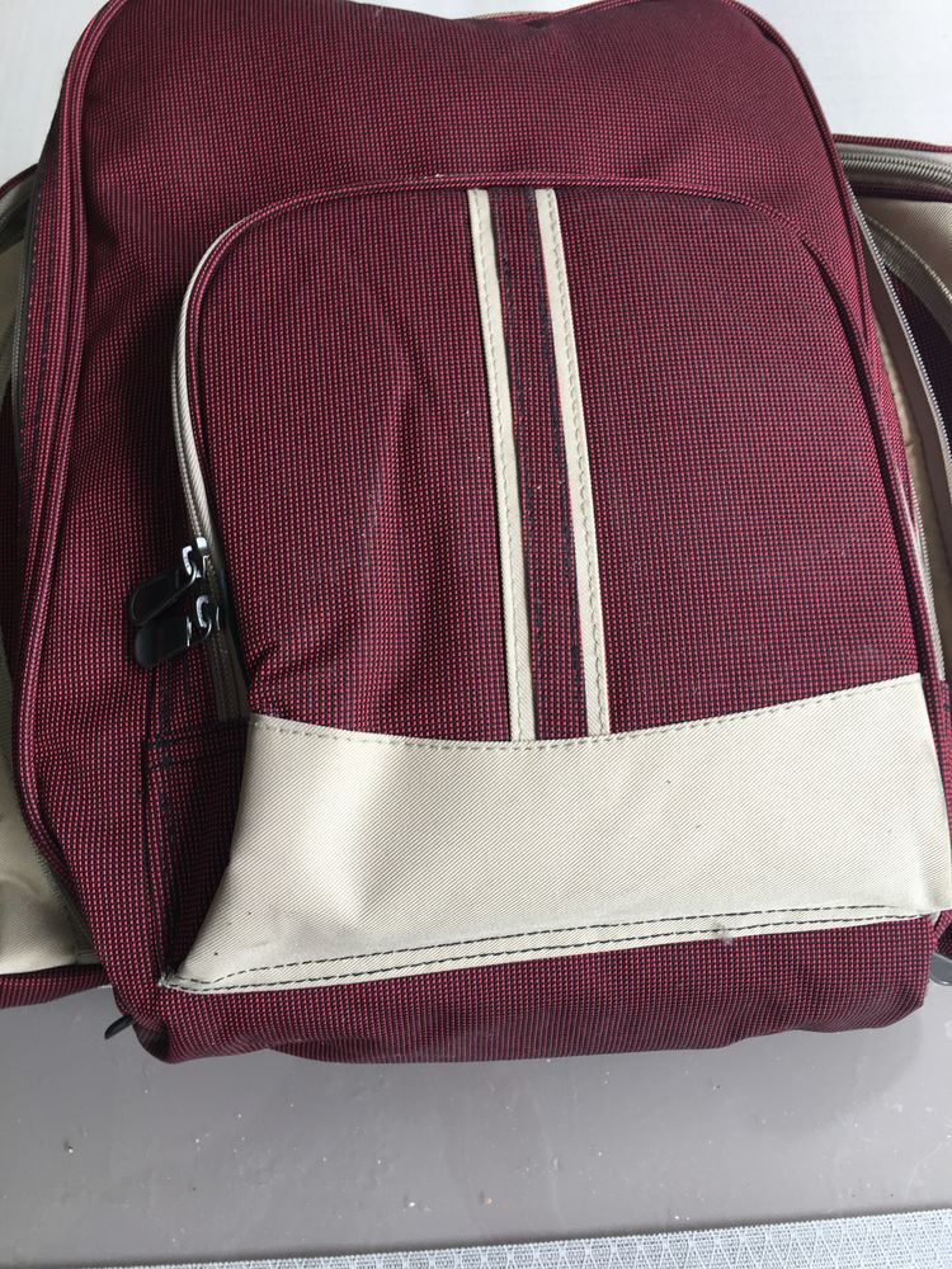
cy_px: 634
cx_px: 476
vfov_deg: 61.7
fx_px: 1063
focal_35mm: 29
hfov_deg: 48.2
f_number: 2.2
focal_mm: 4.15
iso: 32
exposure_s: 1/100
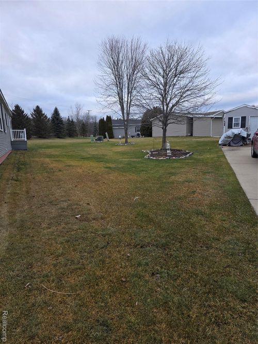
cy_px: 172
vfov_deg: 73.9
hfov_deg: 58.9
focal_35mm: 23
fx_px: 229
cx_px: 129
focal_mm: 6.3
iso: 40
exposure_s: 1/180
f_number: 1.7
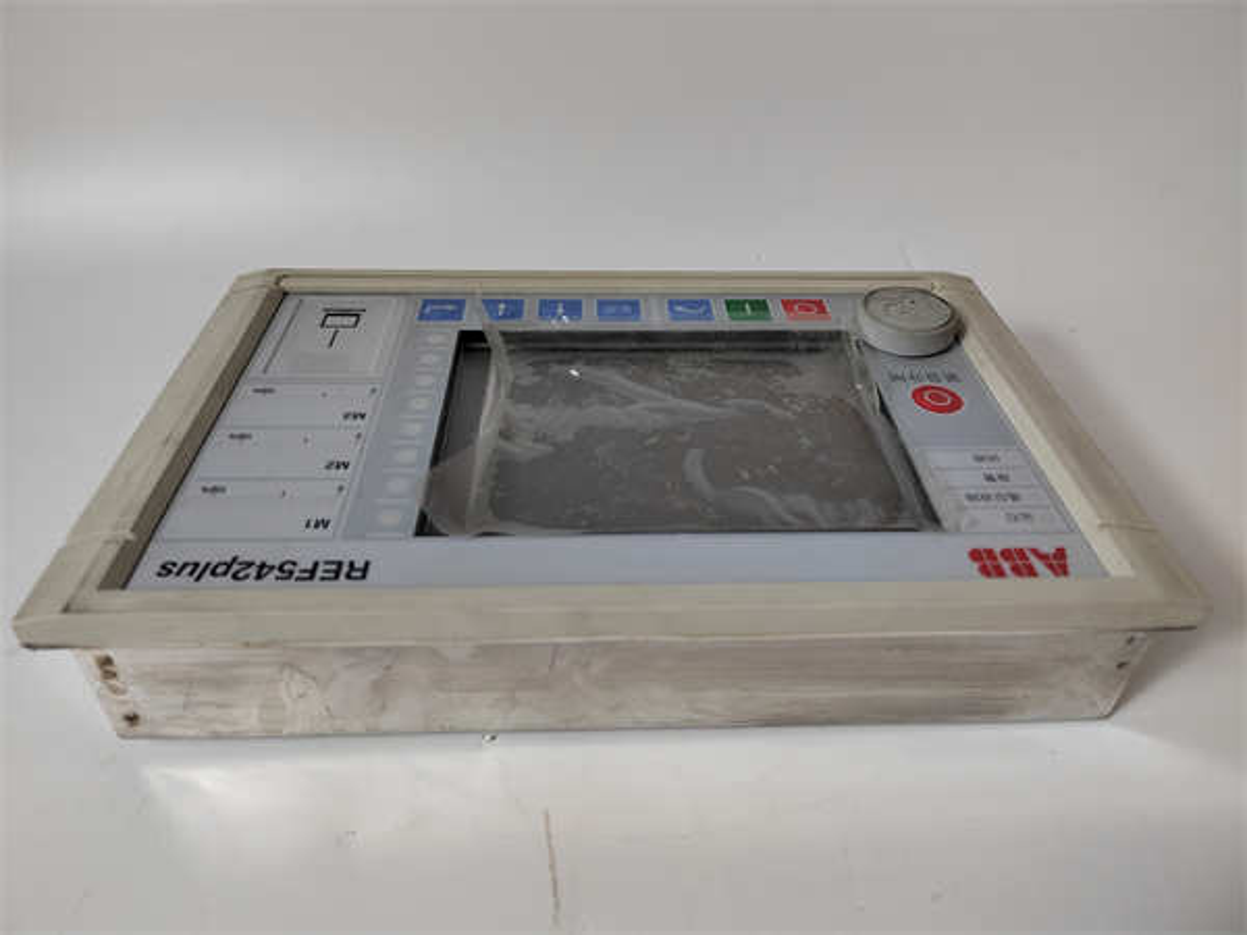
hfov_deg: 73.9
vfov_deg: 58.9
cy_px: 468
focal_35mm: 23
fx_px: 829
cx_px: 624
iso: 397
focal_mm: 5.52
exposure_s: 1/100
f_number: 1.9
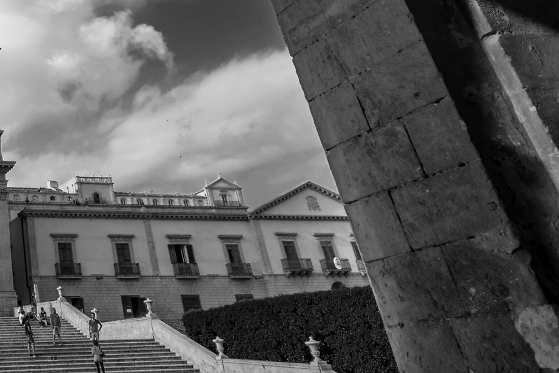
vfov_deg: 31.0
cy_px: -24
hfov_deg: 39.8
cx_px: -64
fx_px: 606
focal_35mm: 39
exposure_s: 1/1000
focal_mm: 10
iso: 200
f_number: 4
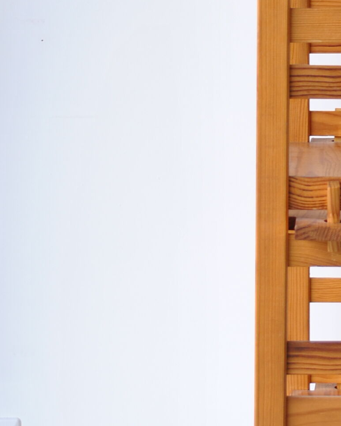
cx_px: 375
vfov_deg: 14.1
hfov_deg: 11.2
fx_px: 1716
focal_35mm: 136
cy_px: 147
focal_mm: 24
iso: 100
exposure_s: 1/30
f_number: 4
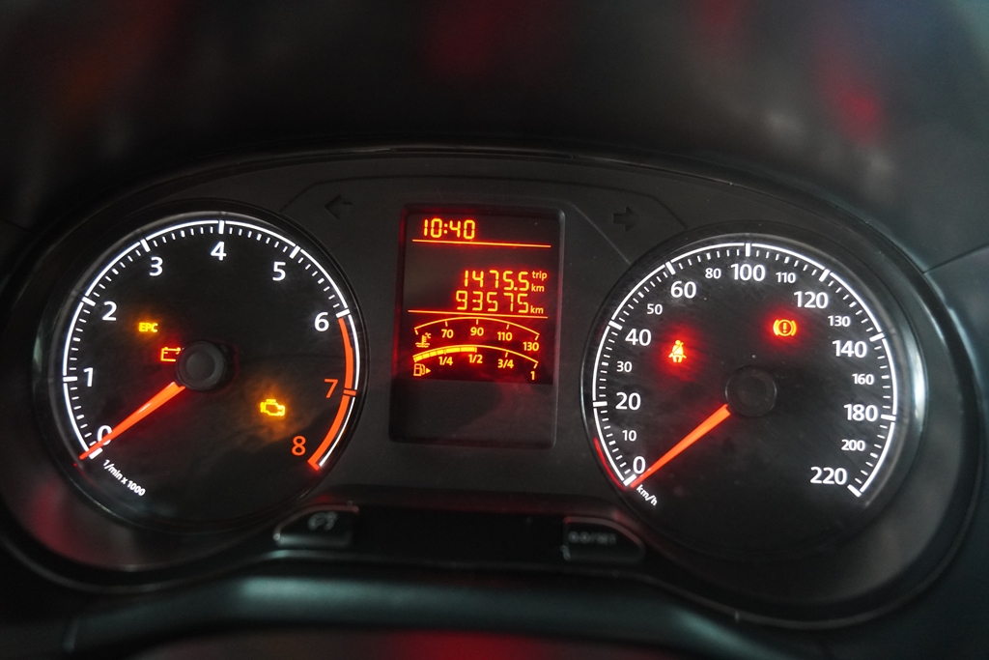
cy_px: 330
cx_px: 494
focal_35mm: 36
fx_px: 989
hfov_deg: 53.1
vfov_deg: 36.9
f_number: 2.8
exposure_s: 1/60
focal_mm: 24
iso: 2500
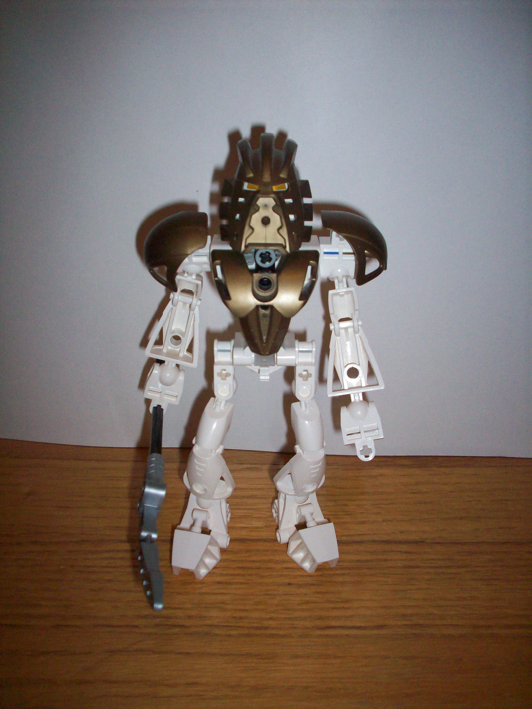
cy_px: 354
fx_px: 758
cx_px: 266
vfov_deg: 50.1
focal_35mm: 37
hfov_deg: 38.7
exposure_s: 1/64
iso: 160
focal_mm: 6.2
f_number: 2.8
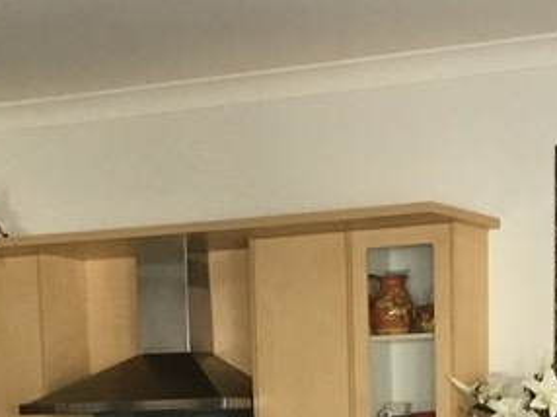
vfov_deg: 12.4
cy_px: 700
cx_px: 317
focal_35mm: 111
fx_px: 1785
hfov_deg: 17.7
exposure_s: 1/33
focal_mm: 3.3
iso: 200
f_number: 2.4
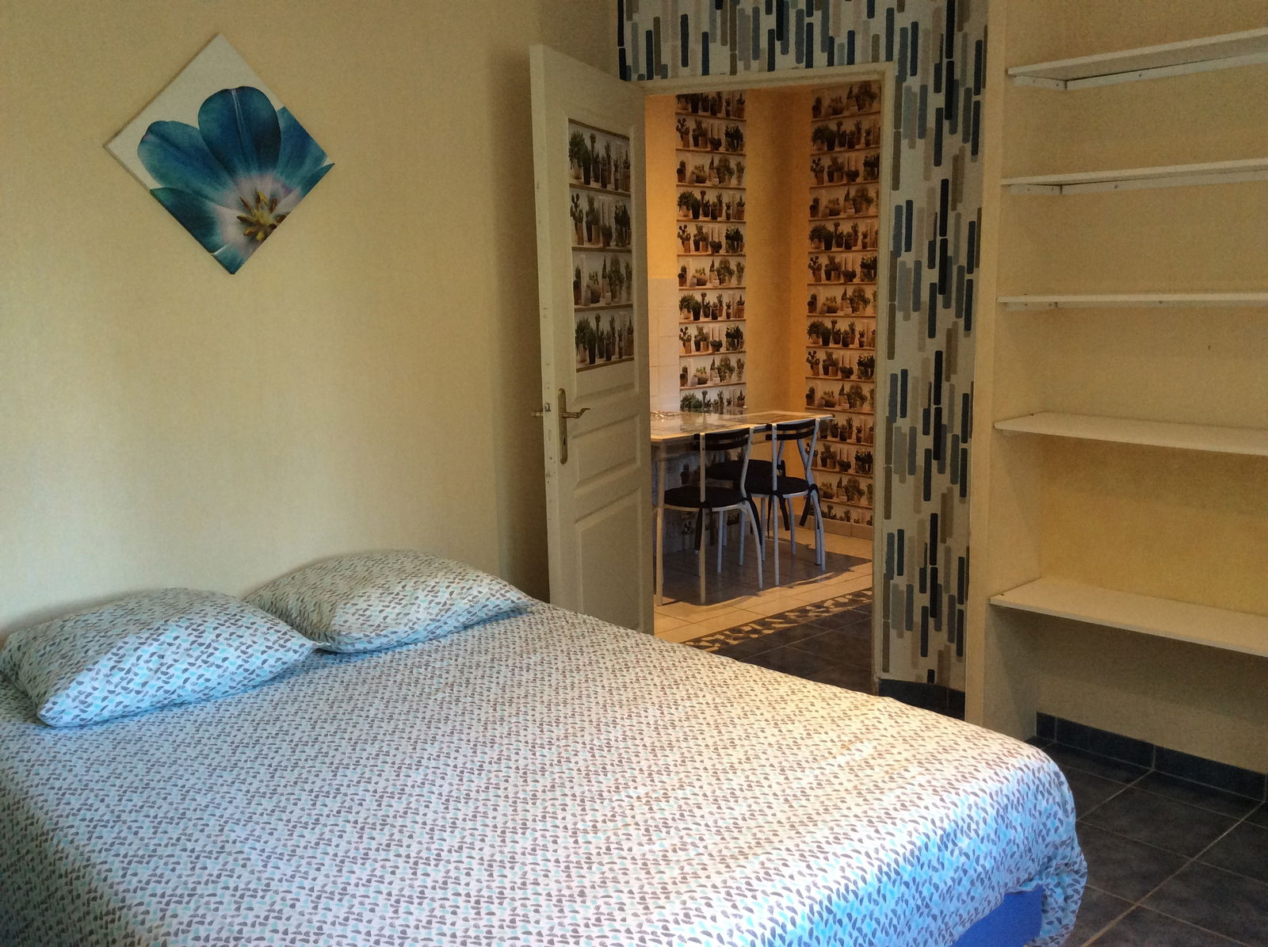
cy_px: 474
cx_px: 634
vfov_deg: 44.1
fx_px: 1170
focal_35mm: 32
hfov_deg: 56.9
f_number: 2.4
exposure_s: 1/25
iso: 80
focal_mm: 3.3
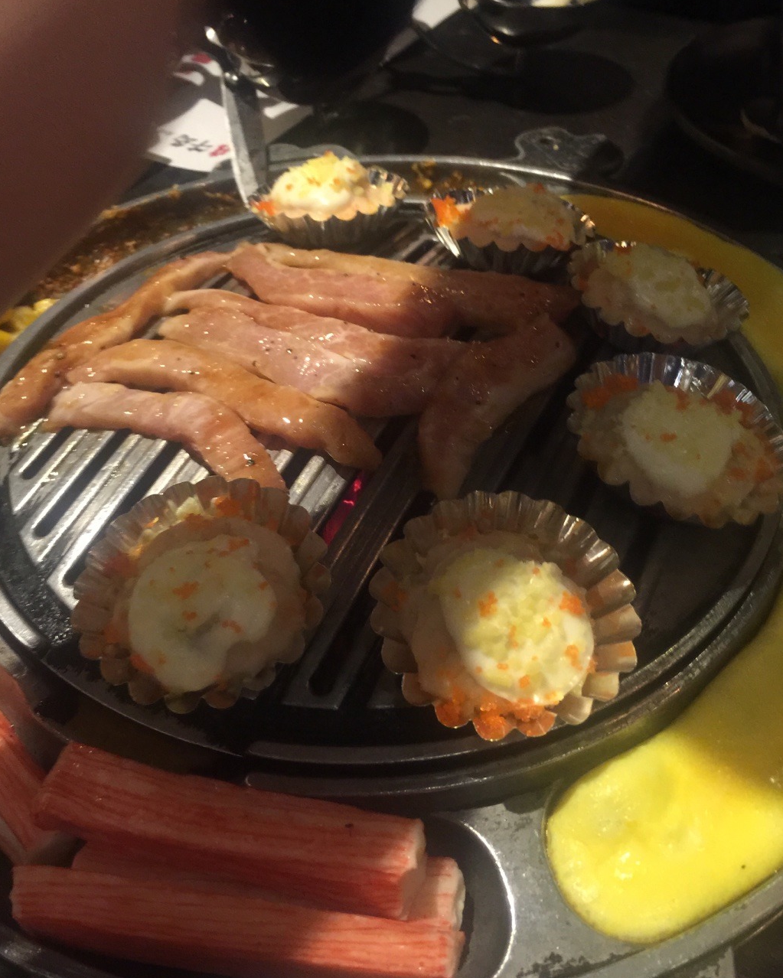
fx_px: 898
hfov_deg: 47.1
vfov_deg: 57.1
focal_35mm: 31
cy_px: 458
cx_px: 399
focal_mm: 4.15
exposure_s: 1/17
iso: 100
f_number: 2.2
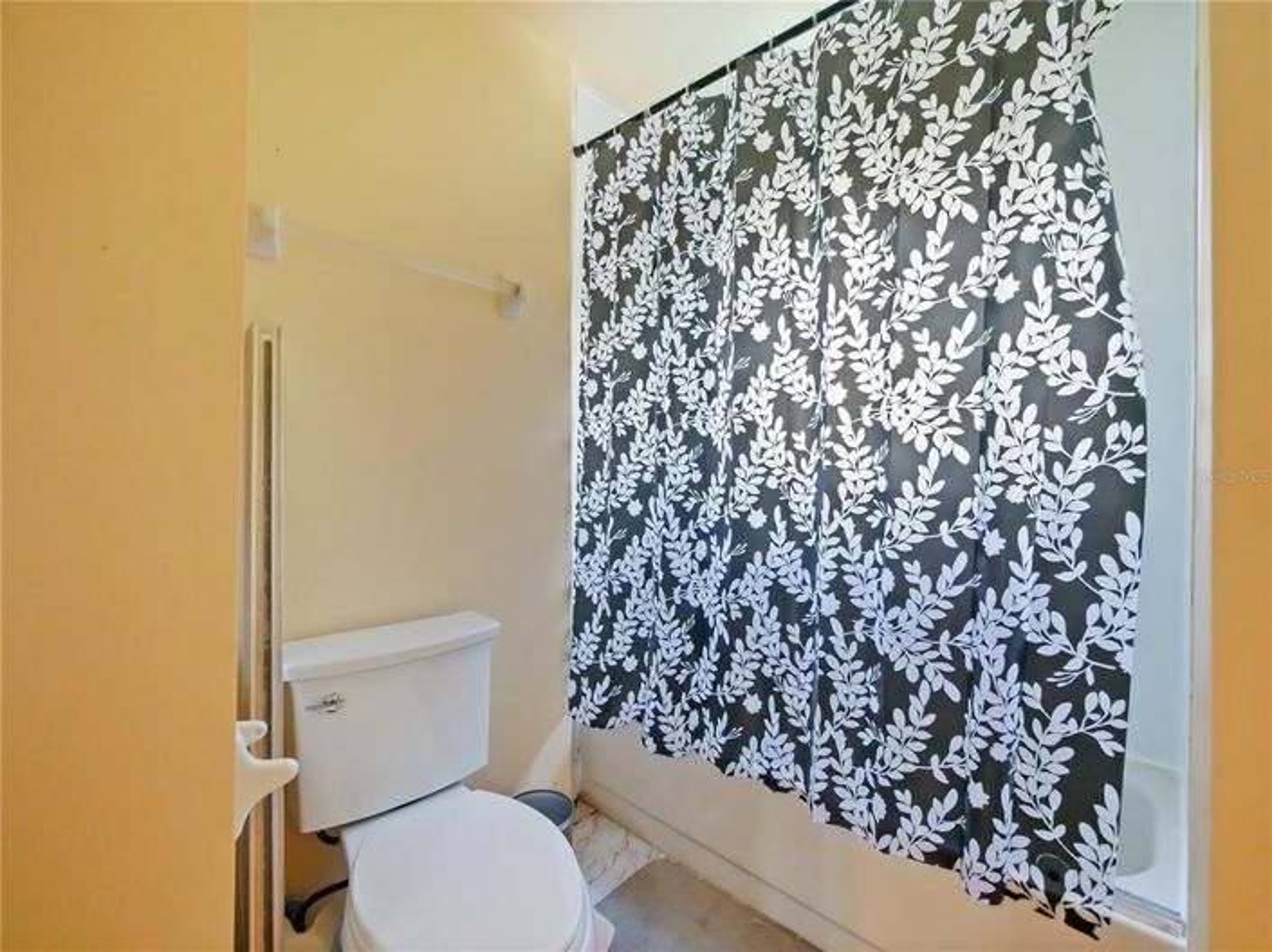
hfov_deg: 102.1
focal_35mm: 14
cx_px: 636
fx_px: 514
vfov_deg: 85.6
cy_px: 476
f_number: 4
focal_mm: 7
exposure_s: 1/30
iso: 3200
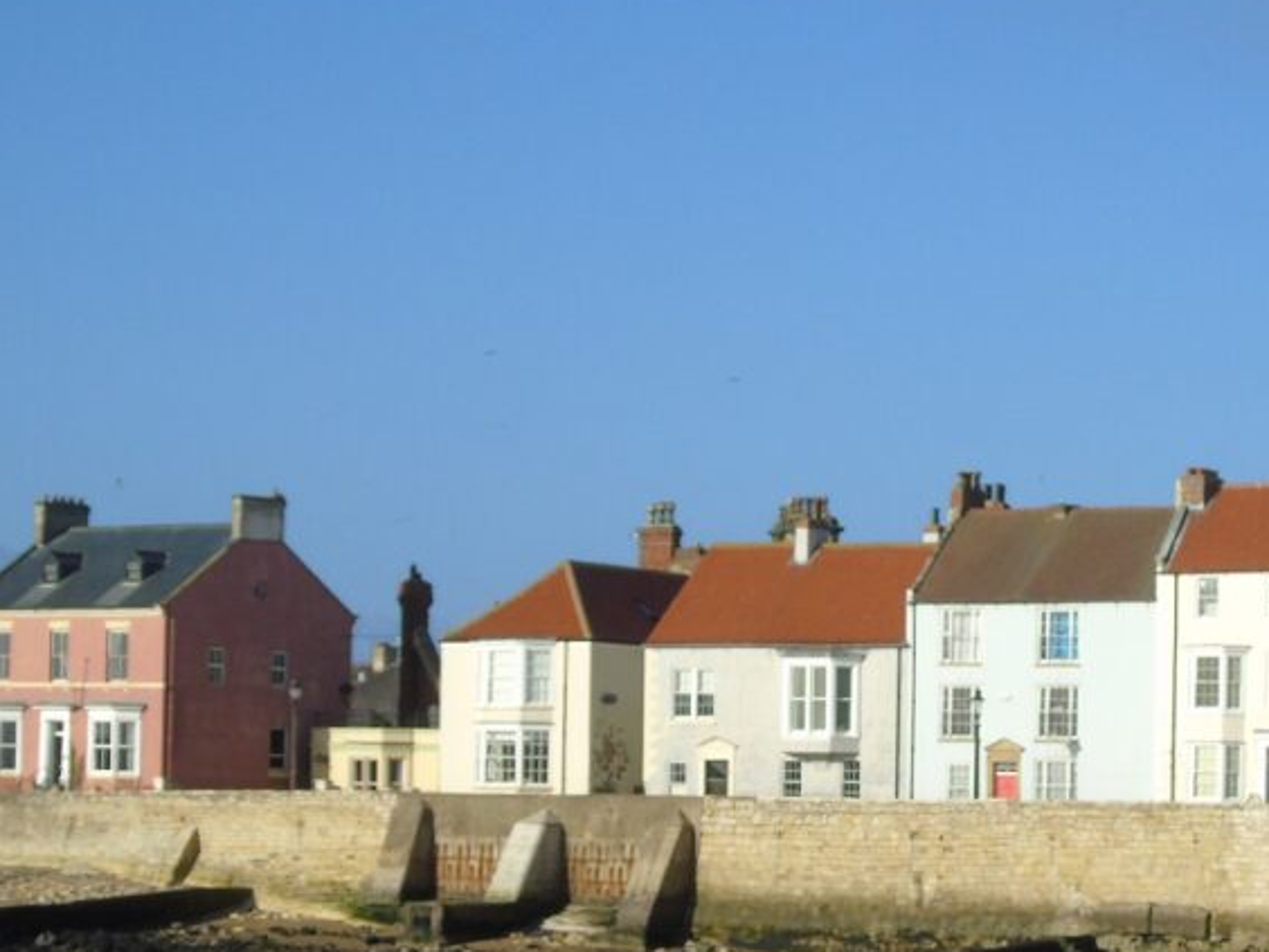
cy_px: 727
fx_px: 5462
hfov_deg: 13.2
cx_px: 880
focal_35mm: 149
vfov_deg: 9.9
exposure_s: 1/800
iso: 80
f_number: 4.1
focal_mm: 15
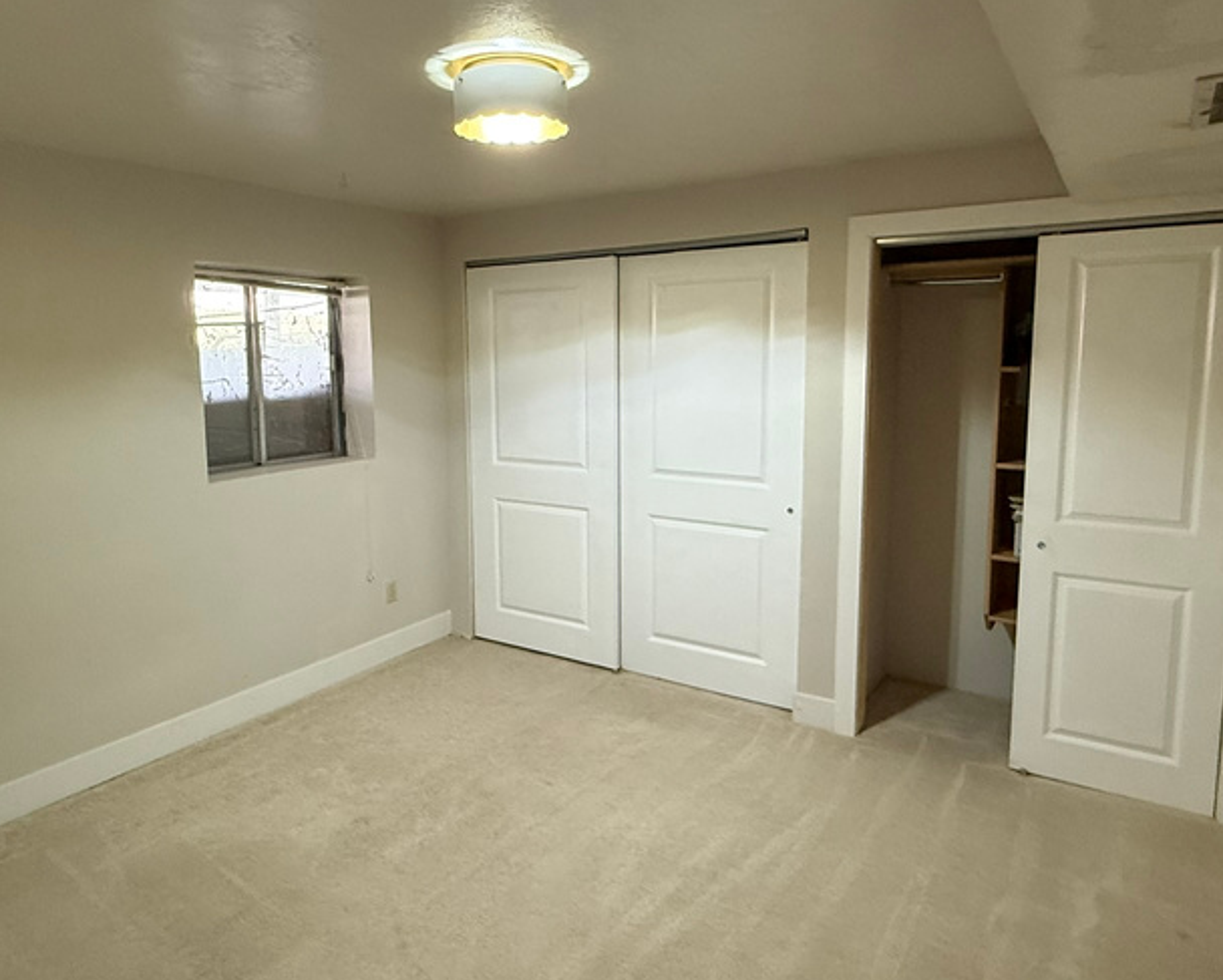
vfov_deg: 60.8
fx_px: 833
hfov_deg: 72.5
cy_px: 447
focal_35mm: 23
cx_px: 579
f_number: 2.2
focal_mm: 2.22
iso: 500
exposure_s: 1/120
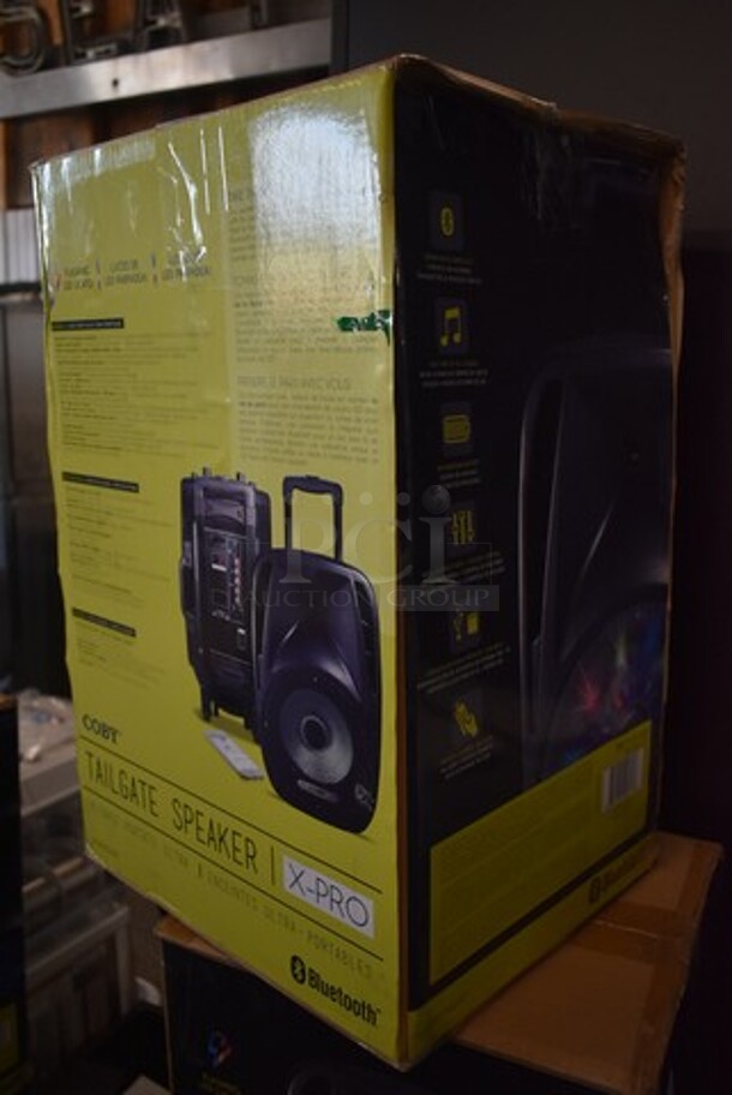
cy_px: 548
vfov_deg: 59.4
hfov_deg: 41.8
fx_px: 958
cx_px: 366
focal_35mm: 32
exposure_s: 1/250
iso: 800
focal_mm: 21
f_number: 3.8
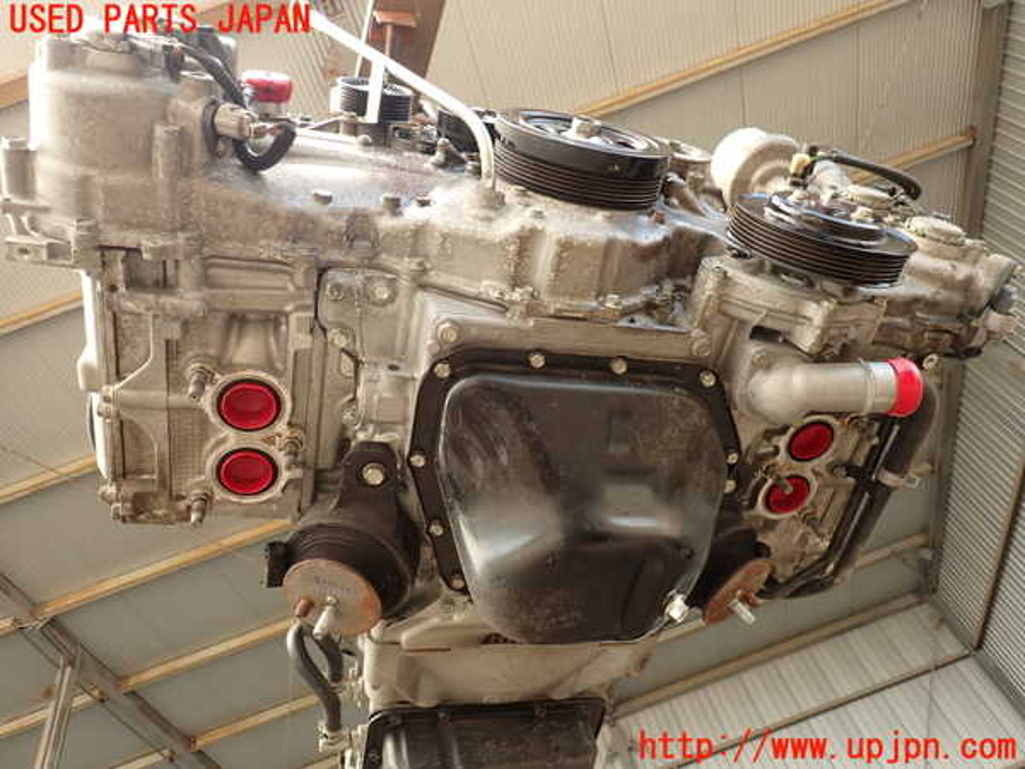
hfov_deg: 69.4
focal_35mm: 25
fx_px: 740
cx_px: 512
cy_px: 384
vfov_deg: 54.9
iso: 100
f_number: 2.8
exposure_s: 1/100
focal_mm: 4.5
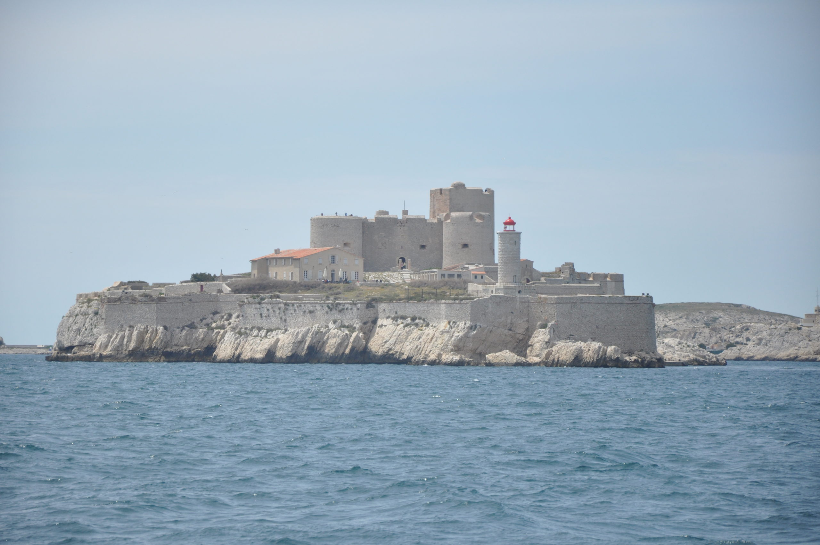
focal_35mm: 158
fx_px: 3583
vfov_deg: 8.7
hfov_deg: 13.1
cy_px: 272
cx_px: 410
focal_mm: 105
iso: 400
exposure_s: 1/1600
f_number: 5.6
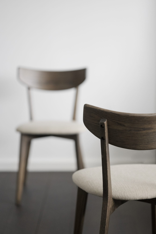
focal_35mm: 85
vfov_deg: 23.9
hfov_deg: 16.1
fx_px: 553
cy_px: 117
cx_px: 78
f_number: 1.8
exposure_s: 1/200
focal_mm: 85
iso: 1600
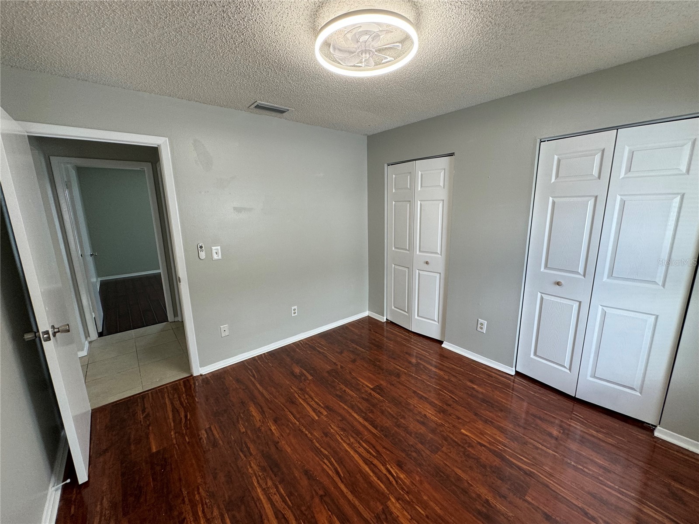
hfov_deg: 102.1
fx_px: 283
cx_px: 350
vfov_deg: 85.7
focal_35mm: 14
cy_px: 262
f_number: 2.2
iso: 125
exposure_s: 1/99
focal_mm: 2.22
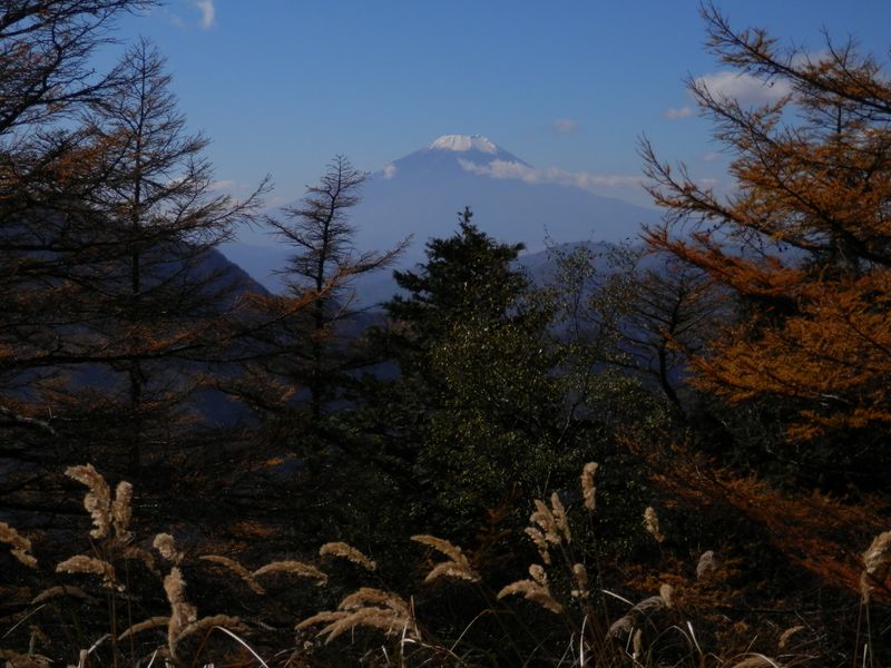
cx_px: 446
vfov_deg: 22.3
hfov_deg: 29.4
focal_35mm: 66
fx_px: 1699
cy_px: 334
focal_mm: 11.9
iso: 80
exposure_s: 1/250
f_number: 12.4
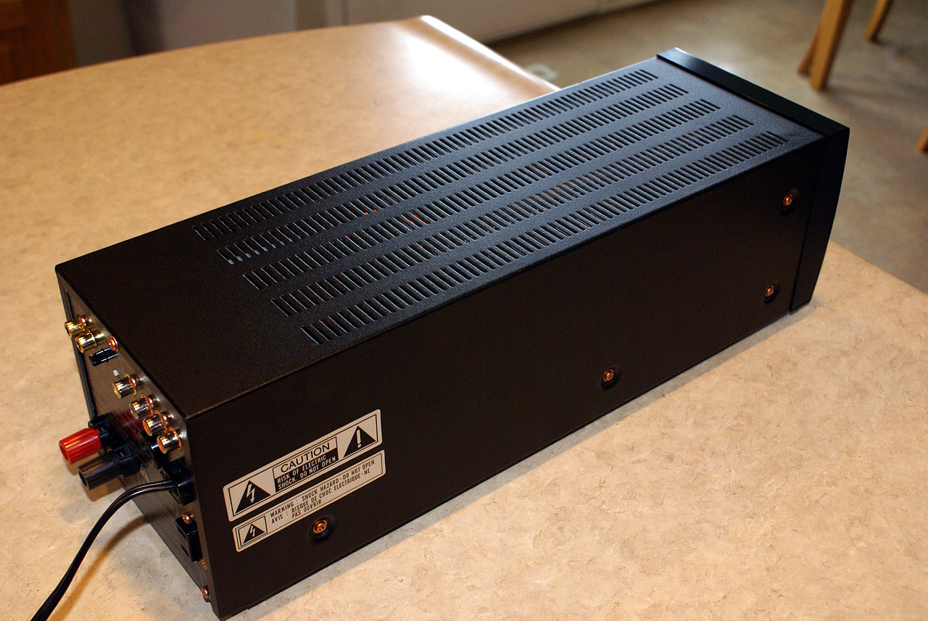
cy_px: 310
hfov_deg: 46.3
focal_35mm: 42
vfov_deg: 32.0
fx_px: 1084
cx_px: 464
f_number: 5.6
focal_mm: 28
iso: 400
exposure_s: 1/60
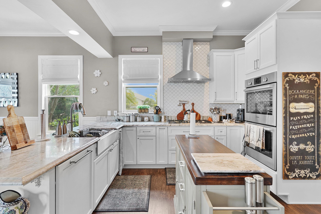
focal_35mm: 17
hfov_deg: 93.3
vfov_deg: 70.4
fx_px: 152
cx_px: 160
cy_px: 107
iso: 100
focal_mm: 17
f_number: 8
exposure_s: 4
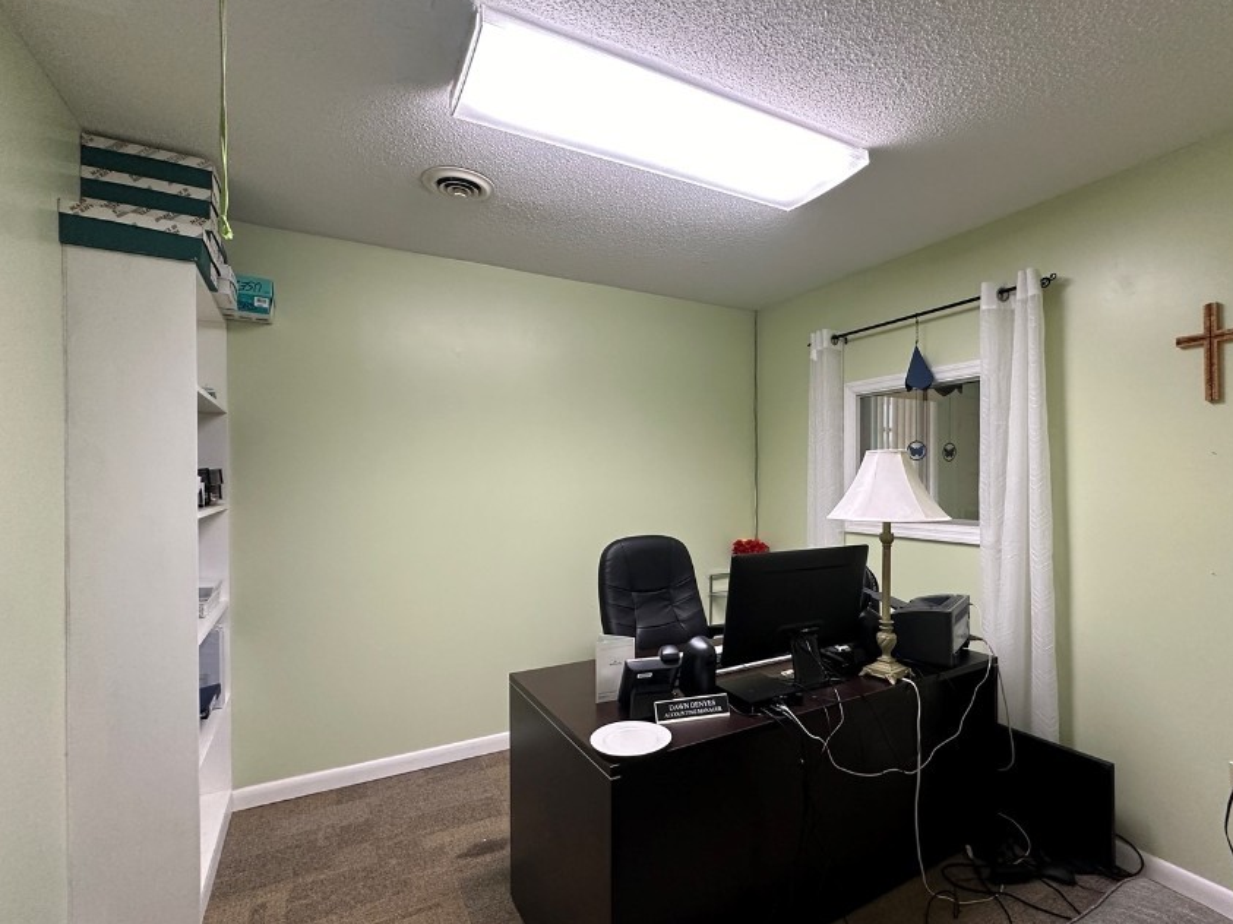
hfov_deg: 90.8
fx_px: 605
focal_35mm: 17
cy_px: 481
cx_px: 667
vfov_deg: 74.7
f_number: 2.2
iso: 320
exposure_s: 1/113
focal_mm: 2.22
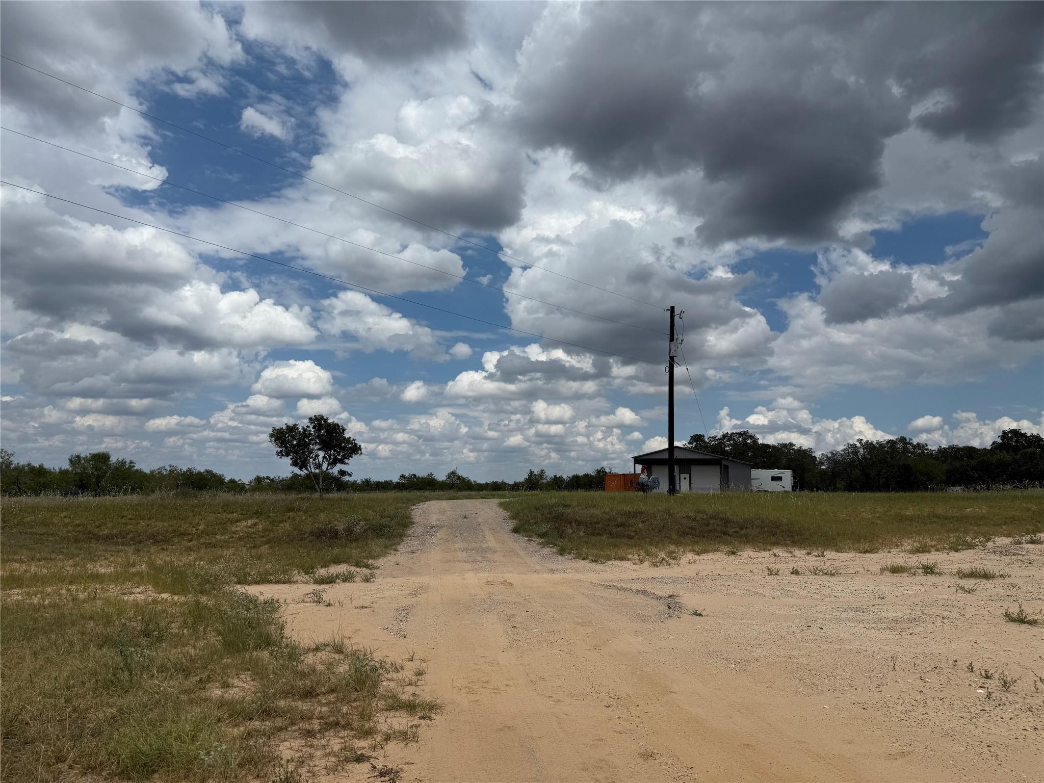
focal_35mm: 24
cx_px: 522
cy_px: 392
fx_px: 724
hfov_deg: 71.6
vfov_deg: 56.8
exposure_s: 1/14286
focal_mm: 6.76
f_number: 1.78
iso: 80
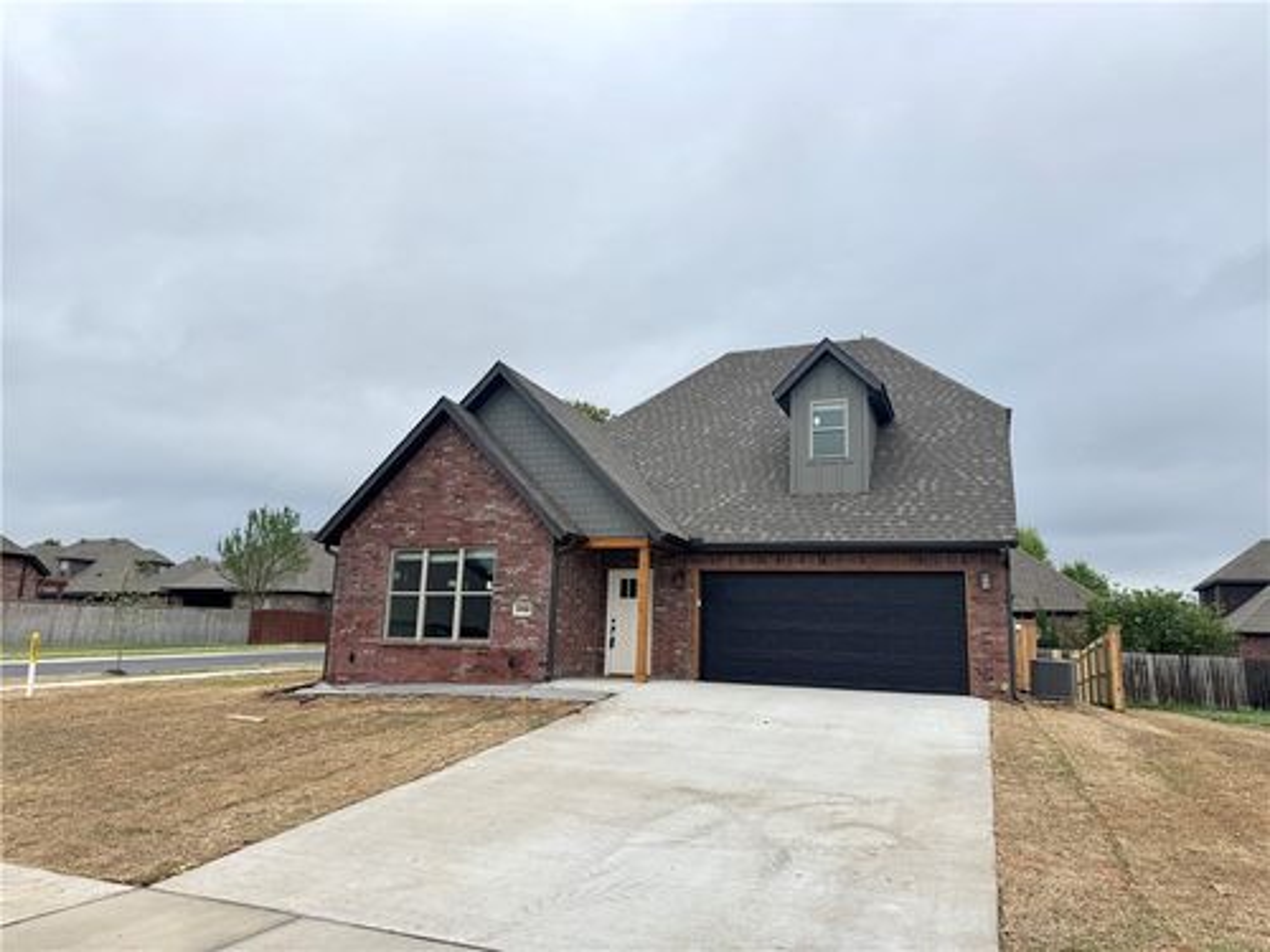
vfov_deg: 56.8
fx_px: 881
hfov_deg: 71.6
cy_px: 476
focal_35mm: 24
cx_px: 635
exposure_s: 1/7092
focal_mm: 6.76
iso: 80
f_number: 1.78
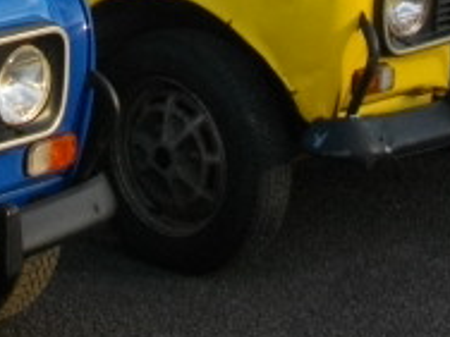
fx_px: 2197
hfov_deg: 11.6
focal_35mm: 169
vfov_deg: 8.1
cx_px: 60
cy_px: -452
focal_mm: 5.7
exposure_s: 1/50
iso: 100
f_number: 8.8
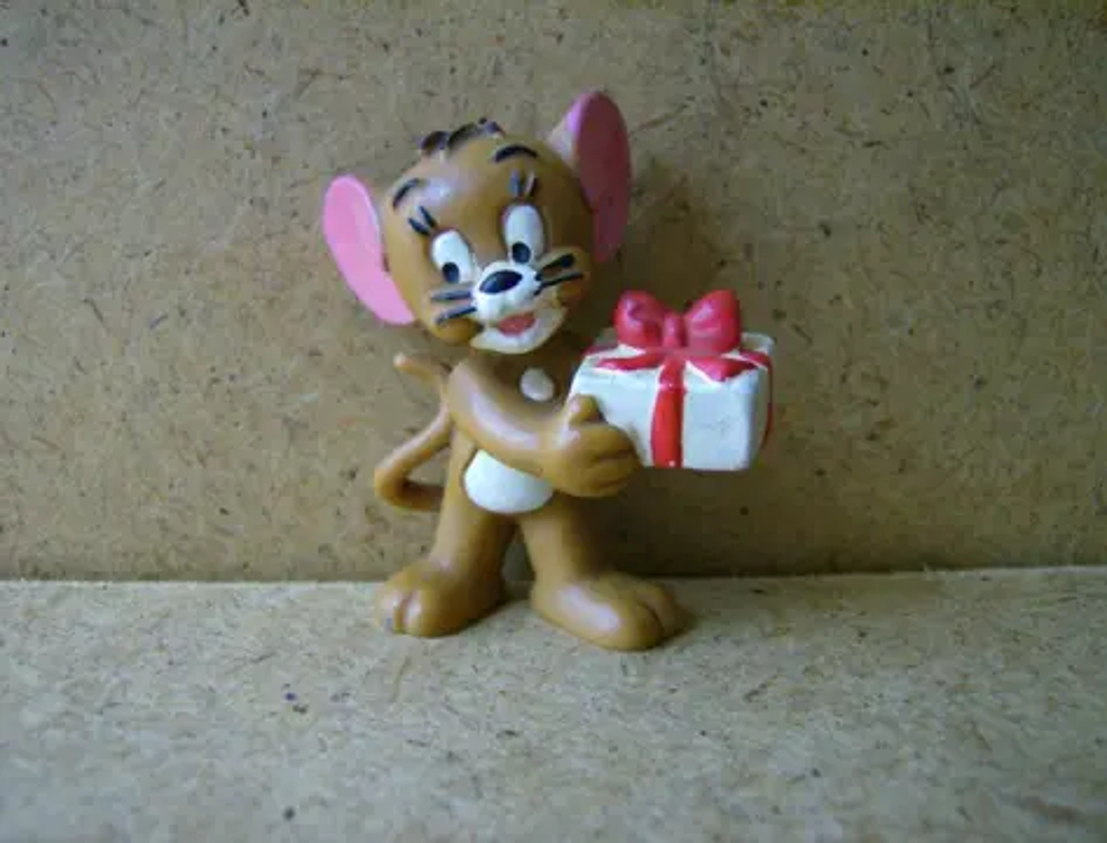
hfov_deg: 51.1
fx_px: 1157
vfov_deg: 40.0
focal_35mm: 36
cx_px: 554
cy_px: 422
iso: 110
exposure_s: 1/64
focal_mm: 6
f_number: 2.8
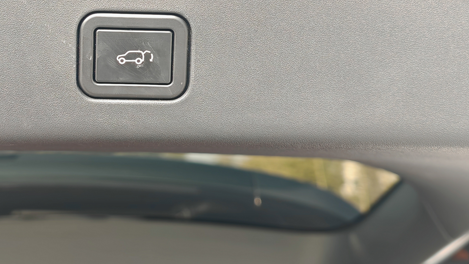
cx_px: 163
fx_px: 771
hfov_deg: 33.6
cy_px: 61
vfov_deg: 19.3
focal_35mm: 62
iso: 125
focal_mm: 7.62
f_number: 1.6
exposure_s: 1/360
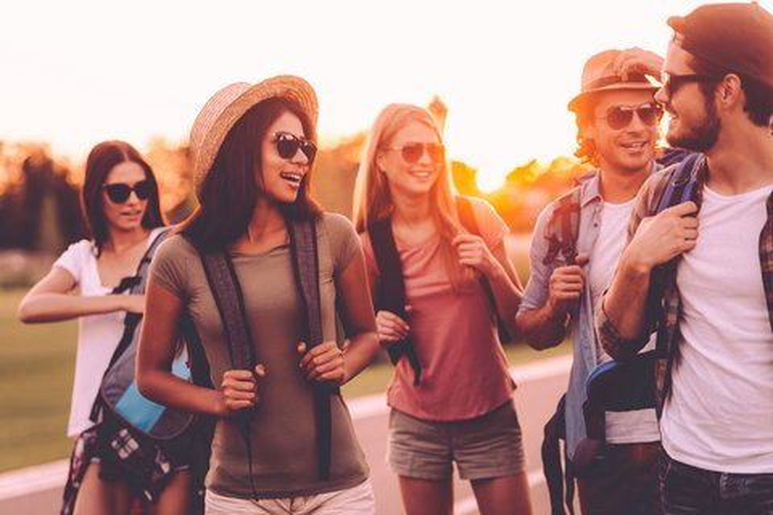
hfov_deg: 19.5
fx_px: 2254
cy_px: 258
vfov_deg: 13.0
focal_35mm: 105
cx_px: 386
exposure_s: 1/250
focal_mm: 105
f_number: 3.2
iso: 200
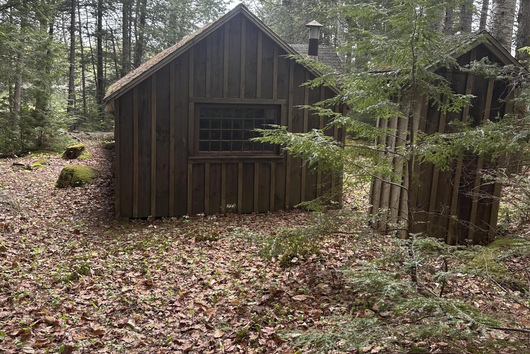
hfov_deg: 55.8
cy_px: 141
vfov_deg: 38.7
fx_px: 501
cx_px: 264
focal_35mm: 34
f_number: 1.78
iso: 80
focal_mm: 6.86
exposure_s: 1/373
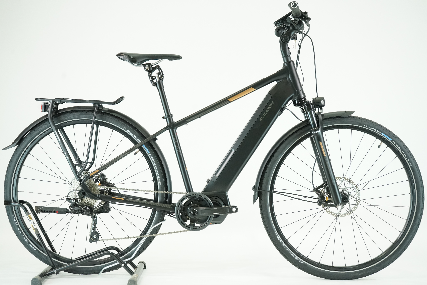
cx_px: 214
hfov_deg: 34.5
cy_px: 142
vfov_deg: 23.4
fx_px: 688
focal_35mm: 58
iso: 3200
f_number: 6.3
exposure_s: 1/200
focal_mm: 58
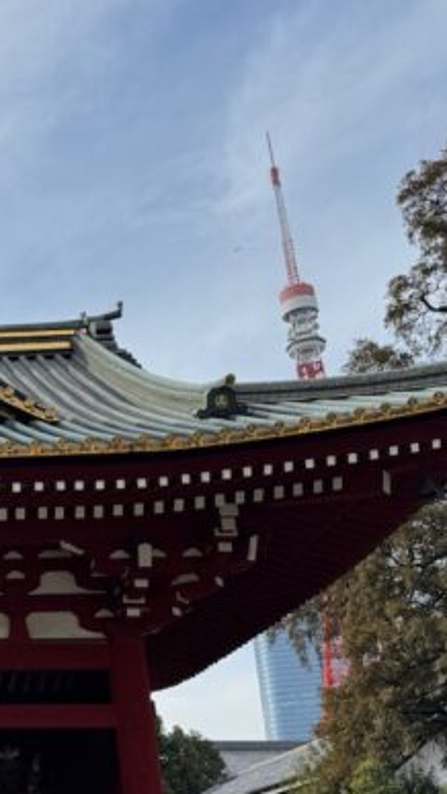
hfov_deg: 18.9
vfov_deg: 37.7
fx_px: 1137
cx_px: -271
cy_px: 579
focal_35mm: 54
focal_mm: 6.76
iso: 80
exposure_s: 1/5814
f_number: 1.78
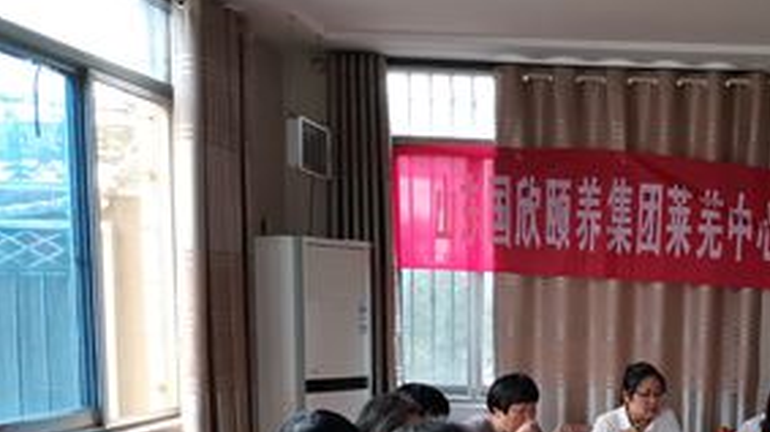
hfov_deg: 38.8
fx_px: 1021
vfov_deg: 22.8
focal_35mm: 50
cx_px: 677
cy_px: 455
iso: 160
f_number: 1.8
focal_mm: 4.75
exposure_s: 1/100
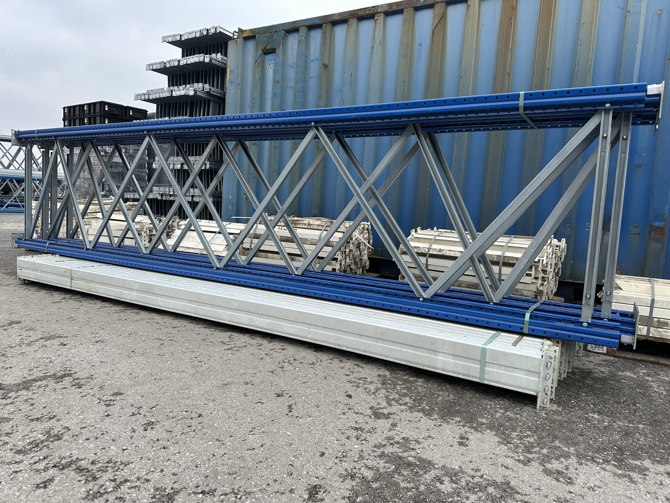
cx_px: 335
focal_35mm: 24
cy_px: 252
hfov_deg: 71.6
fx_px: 465
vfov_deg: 56.8
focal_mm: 6.86
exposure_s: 1/1433
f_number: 1.78
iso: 80
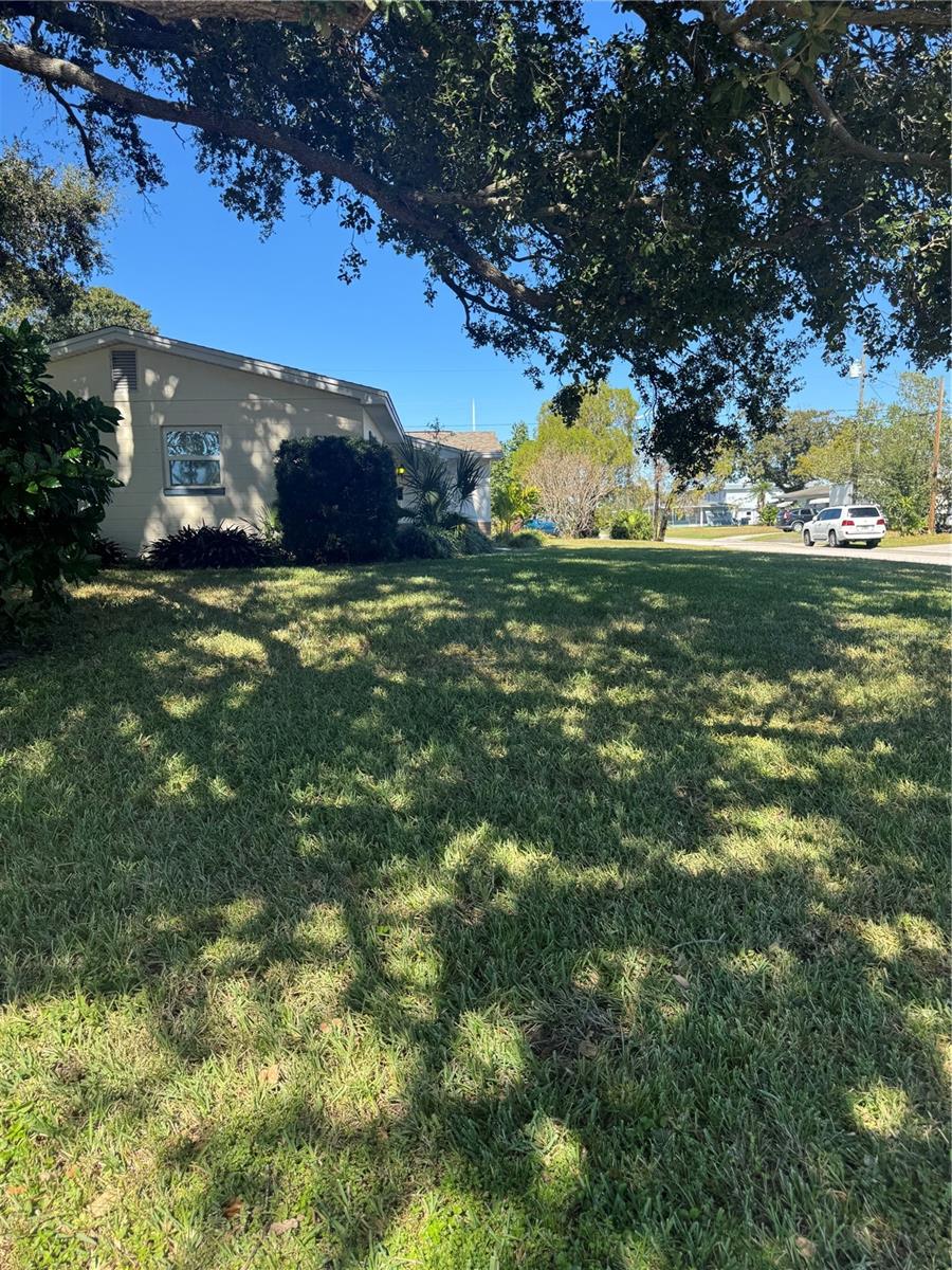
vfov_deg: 71.6
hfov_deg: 56.8
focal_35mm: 24
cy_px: 635
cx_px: 476
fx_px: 880
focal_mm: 6.76
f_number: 1.78
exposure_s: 1/1339
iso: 80
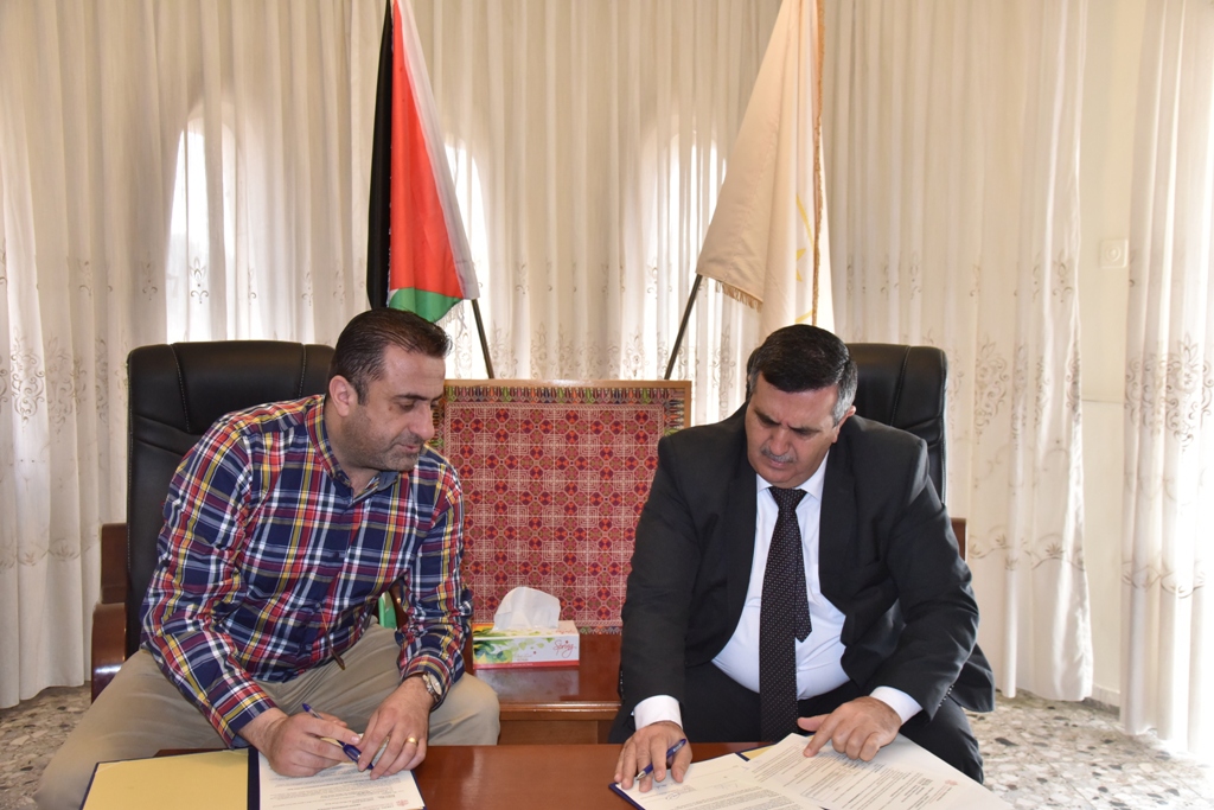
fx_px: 1079
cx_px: 607
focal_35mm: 32
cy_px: 405
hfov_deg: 58.7
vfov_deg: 41.1
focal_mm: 32
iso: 2500
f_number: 8
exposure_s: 1/250
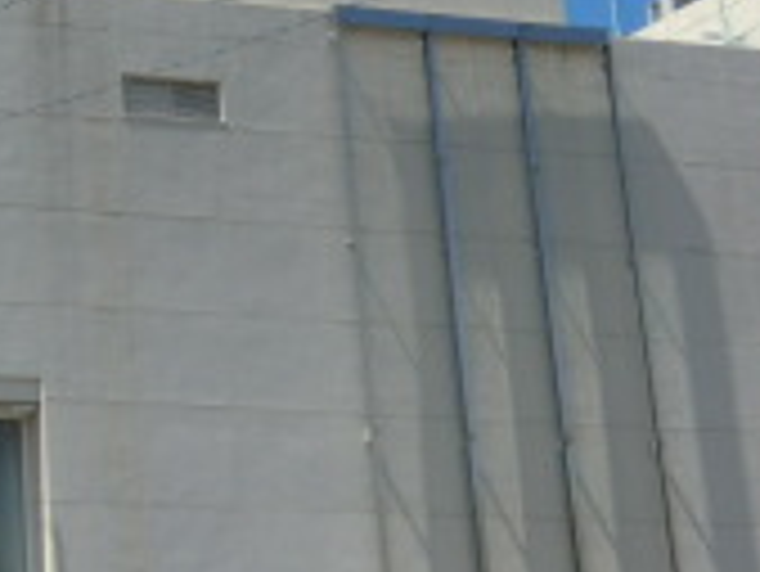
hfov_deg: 18.4
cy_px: 261
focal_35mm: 91
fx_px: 1999
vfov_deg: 16.3
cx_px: -468
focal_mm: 4.3
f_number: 7.5
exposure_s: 1/320
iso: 80
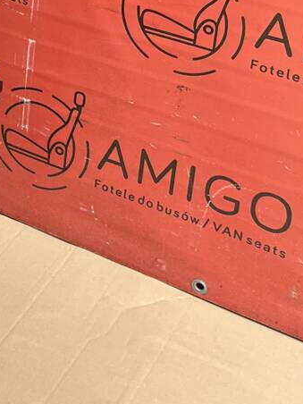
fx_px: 1074
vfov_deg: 19.5
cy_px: -133
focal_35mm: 92
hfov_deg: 14.4
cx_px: -214
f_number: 1.6
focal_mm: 5.1
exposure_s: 1/122
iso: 32
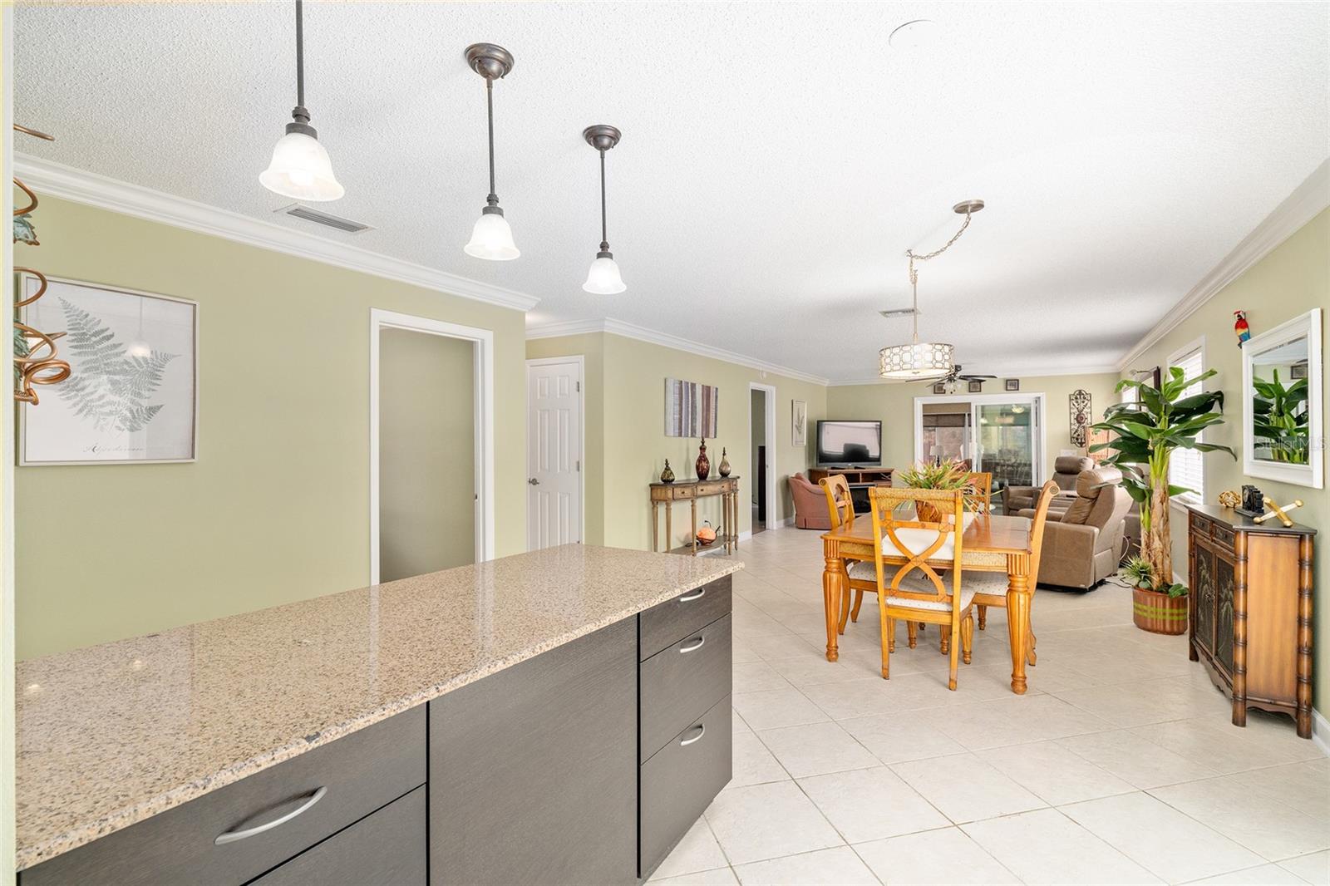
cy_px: 443
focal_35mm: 17
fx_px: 628
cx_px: 665
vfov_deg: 70.4
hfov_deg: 93.3
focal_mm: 17
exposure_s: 1/50
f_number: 8
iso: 500
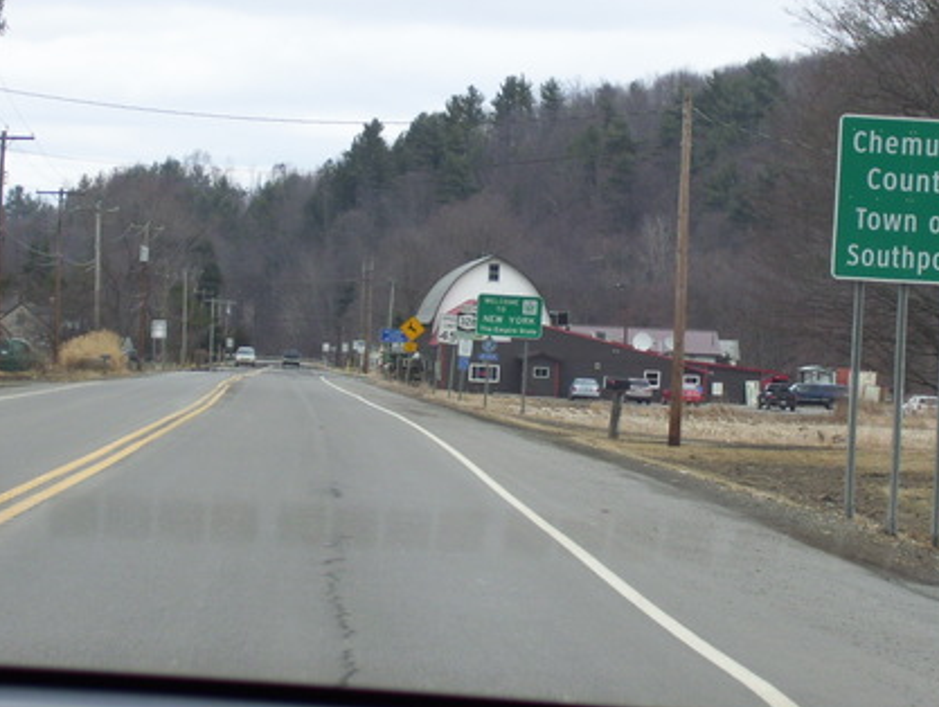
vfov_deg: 9.6
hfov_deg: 12.7
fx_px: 4211
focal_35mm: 155
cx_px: 633
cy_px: 257
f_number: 4.6
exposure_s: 1/250
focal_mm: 18
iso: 100
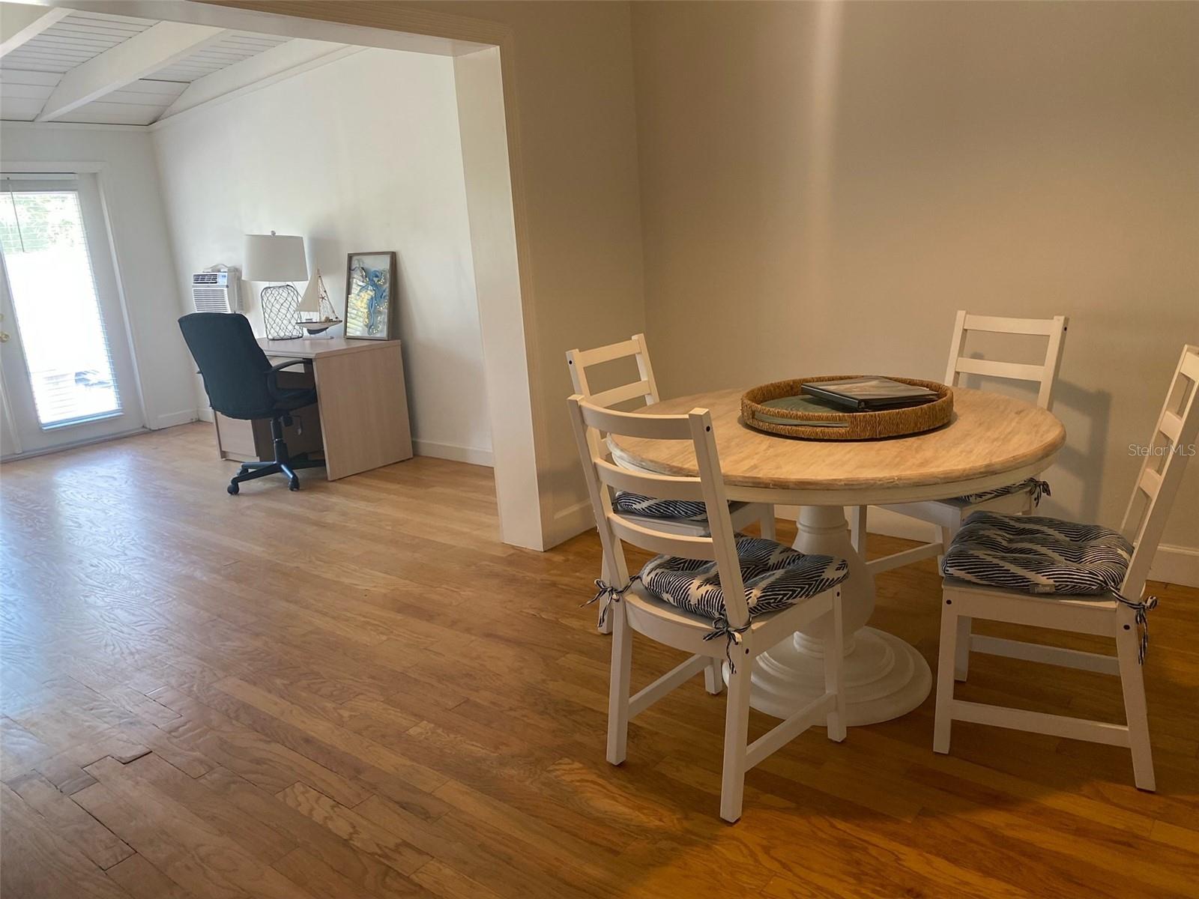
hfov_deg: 67.3
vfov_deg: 53.1
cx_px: 600
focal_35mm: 26
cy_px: 450
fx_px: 901
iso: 200
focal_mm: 4.25
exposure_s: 1/60
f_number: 1.8
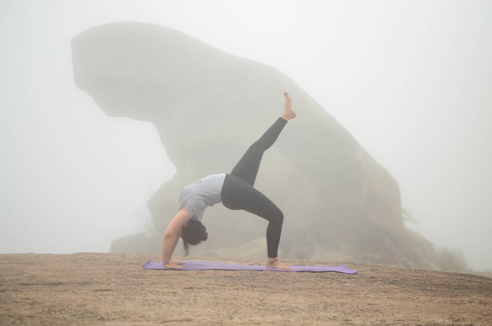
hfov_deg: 37.9
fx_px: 716
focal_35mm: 52
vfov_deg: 25.6
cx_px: 246
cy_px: 163
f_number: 1.8
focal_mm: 35
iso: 500
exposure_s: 1/8000
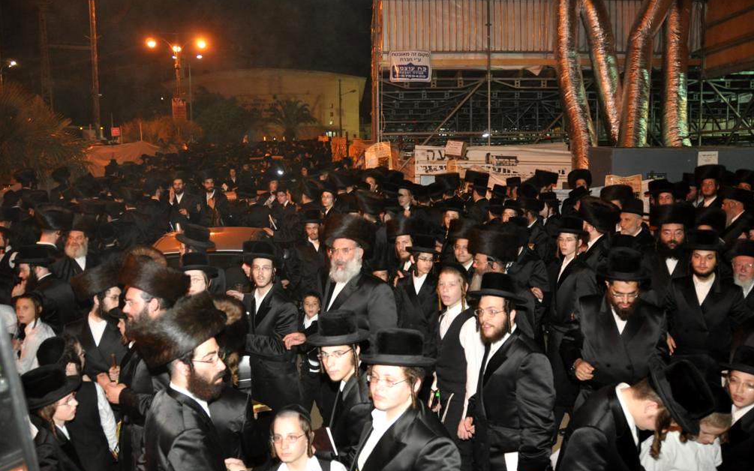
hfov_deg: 66.5
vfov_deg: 44.5
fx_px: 575
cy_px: 229
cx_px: 383
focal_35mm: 28
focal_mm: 18
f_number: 4
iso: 800
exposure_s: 1/60
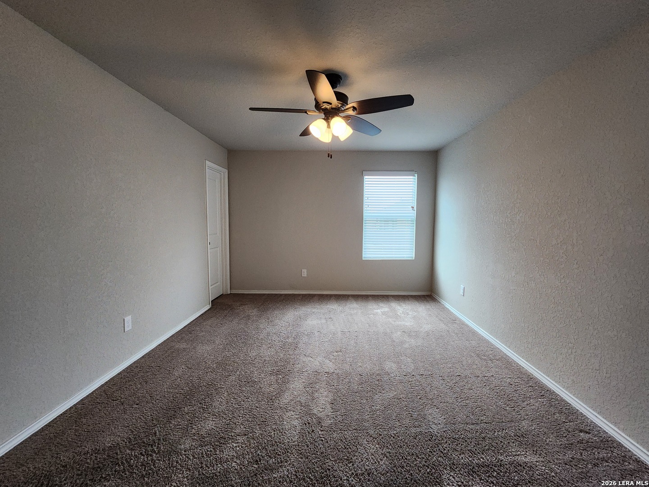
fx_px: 244
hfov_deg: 106.2
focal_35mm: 13
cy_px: 244
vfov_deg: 89.9
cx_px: 324
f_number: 2.2
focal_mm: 2.2
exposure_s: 1/60
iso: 320
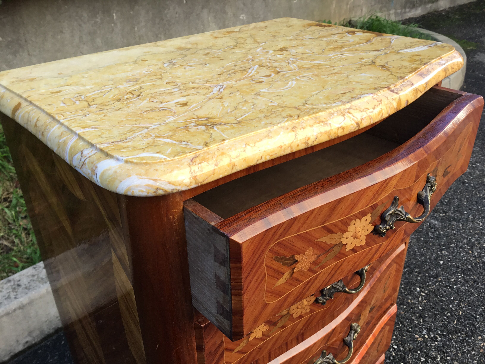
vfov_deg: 45.4
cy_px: 182
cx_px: 242
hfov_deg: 58.4
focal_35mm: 31
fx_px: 434
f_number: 2.4
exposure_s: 1/112
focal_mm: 3.3
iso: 25
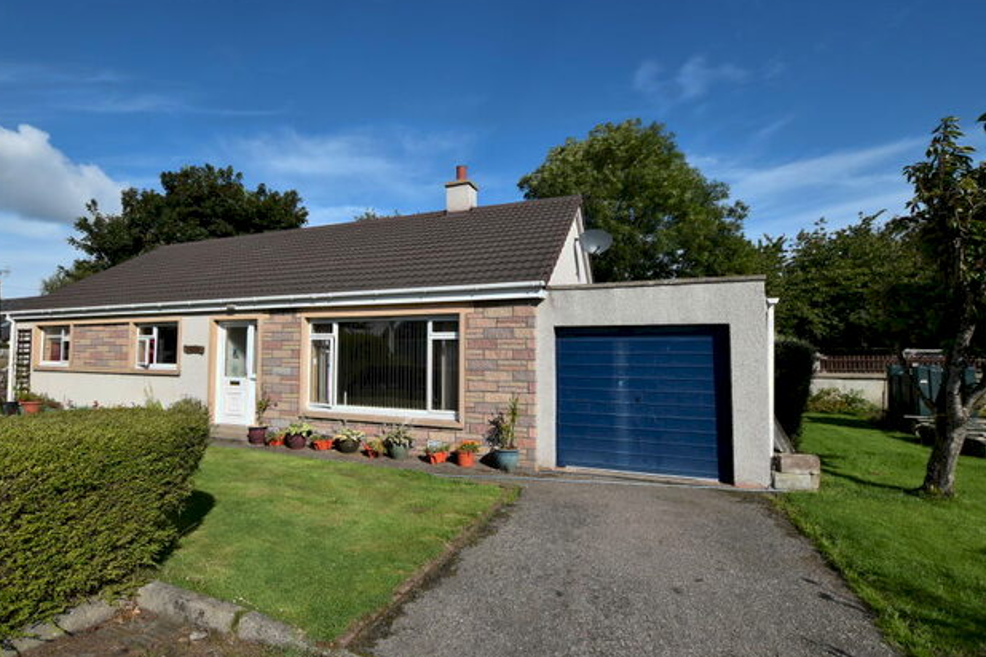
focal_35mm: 17
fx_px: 466
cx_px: 434
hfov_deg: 92.8
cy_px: 325
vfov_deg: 70.4
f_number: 9
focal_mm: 10
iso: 200
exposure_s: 1/640
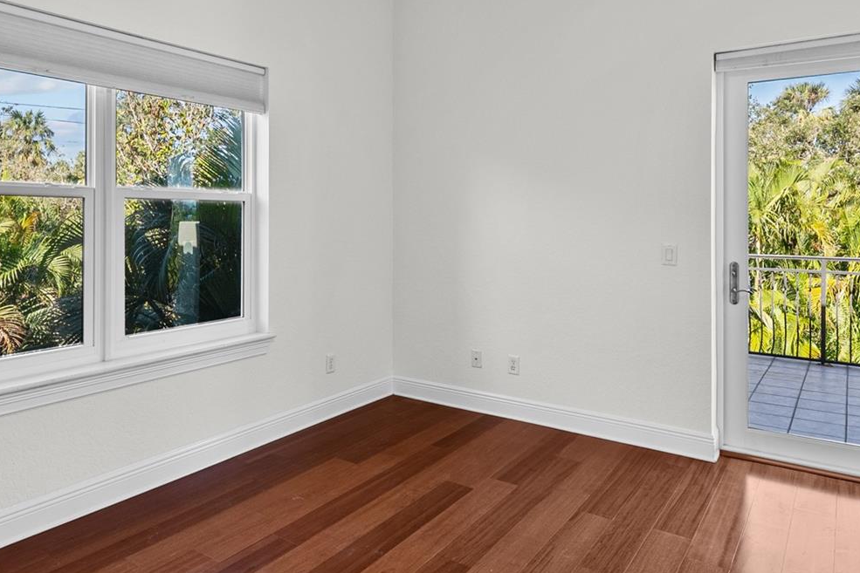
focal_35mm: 26
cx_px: 396
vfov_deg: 49.4
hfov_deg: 69.3
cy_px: 248
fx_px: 621
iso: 640
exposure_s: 1/15
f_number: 9
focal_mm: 16
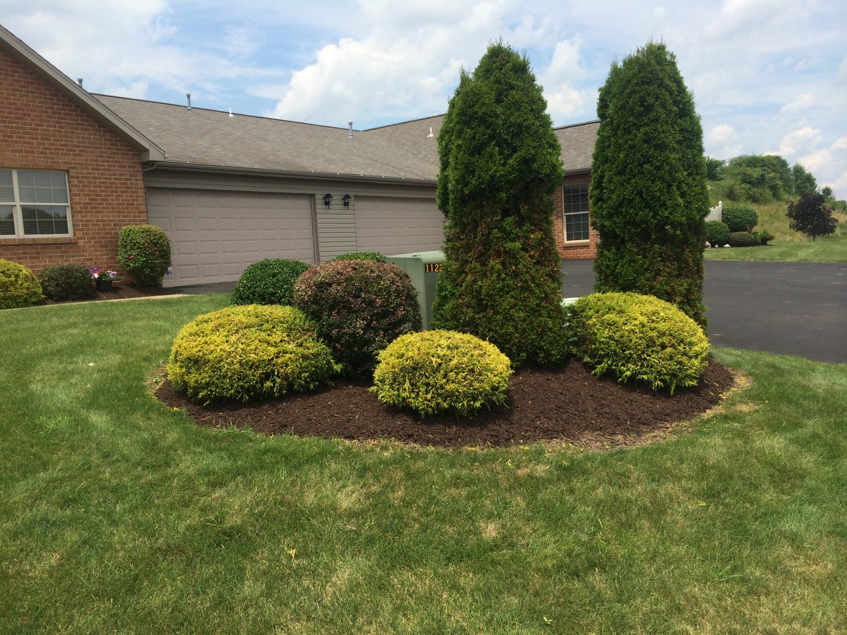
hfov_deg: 60.0
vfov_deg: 46.8
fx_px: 734
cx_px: 424
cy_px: 318
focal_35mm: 30
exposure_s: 1/2283
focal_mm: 4.12
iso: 32
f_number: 2.2
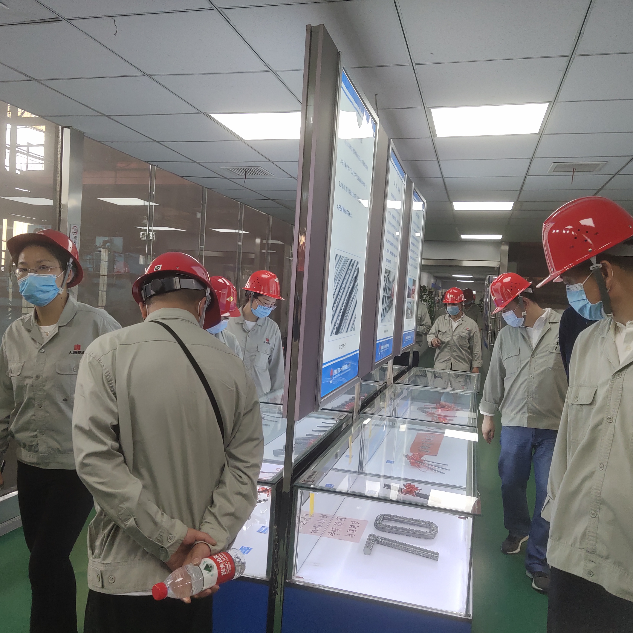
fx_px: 621
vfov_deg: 54.0
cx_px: 302
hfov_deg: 54.0
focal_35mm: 30
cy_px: 312
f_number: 1.8
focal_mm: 4.71
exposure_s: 1/214
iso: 55
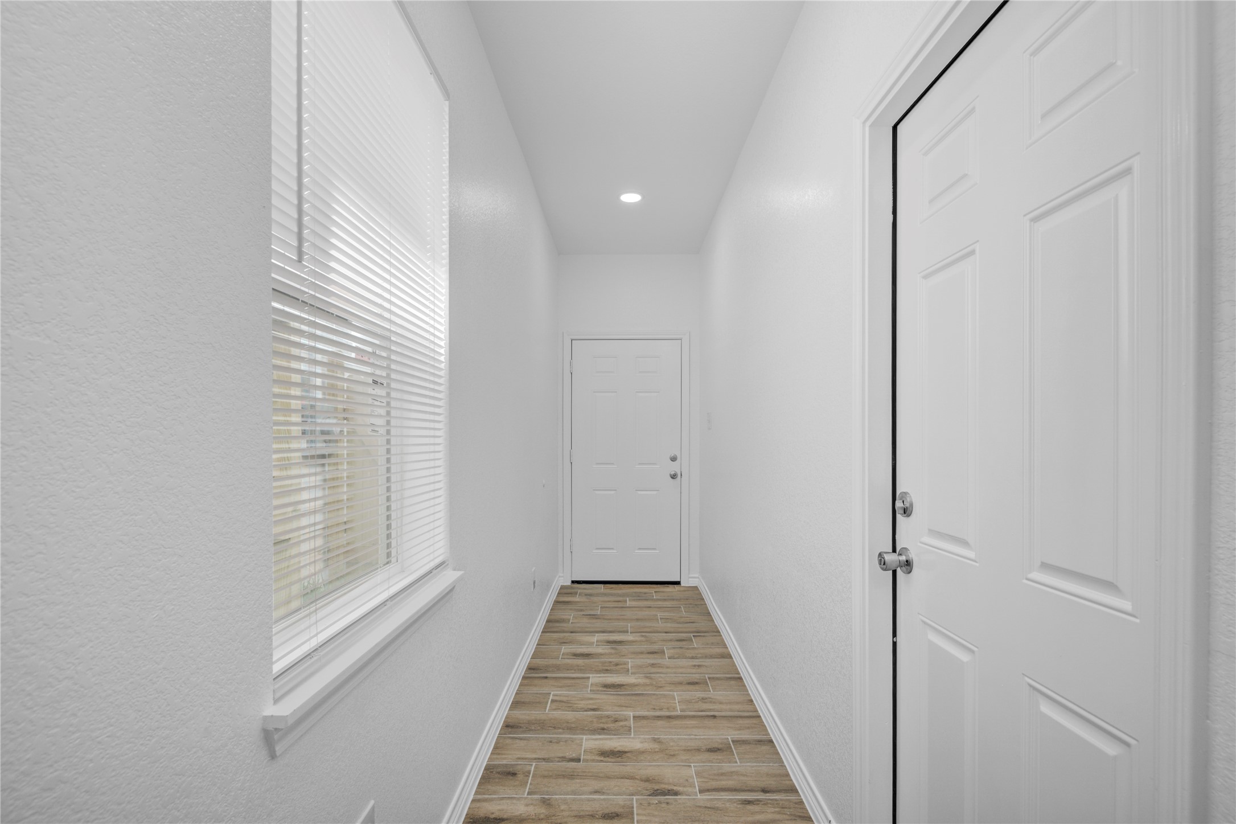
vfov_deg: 73.7
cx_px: 618
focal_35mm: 16
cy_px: 412
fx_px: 549
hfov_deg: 96.7
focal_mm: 16
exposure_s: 1/6
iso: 160
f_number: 8
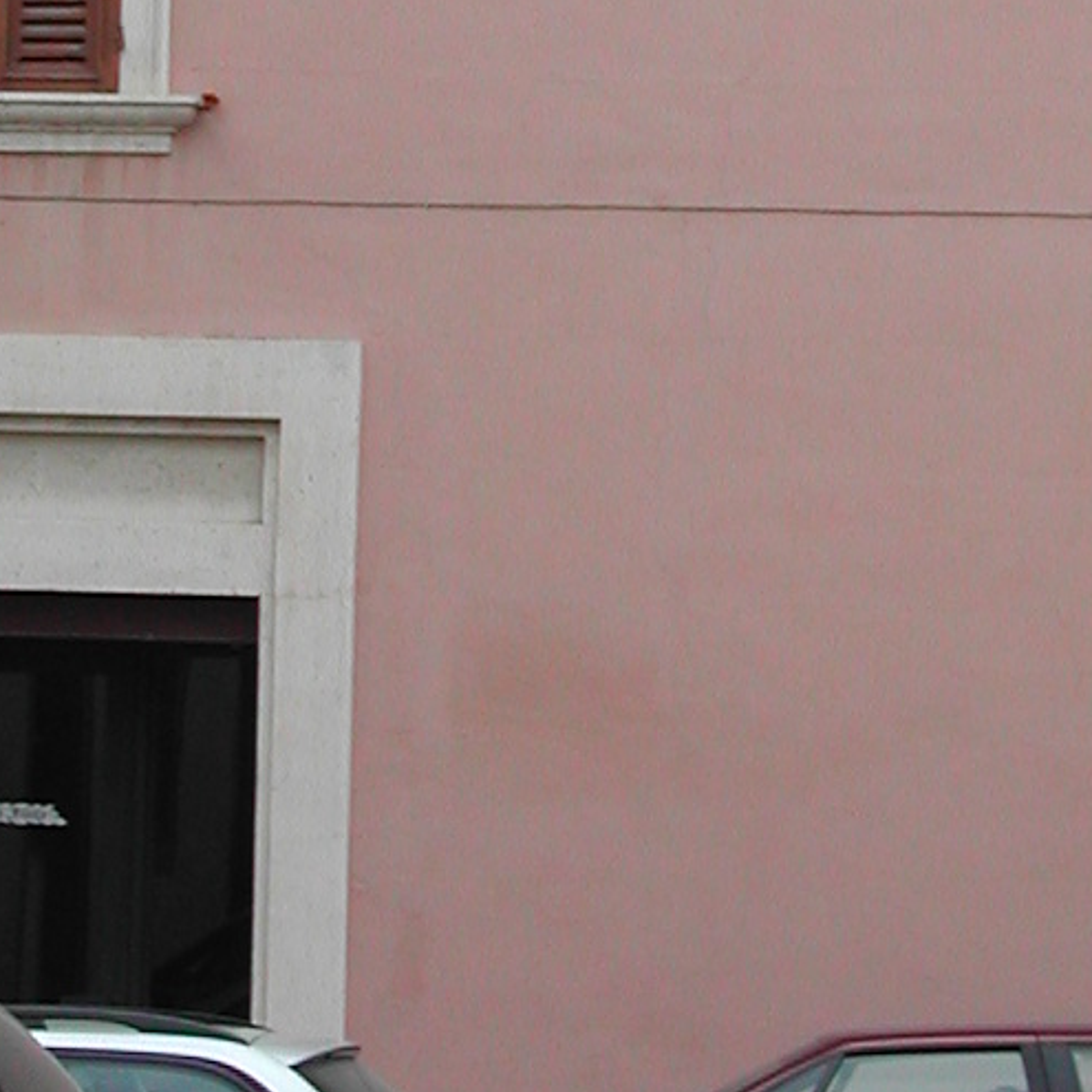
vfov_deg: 9.2
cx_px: 534
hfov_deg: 9.2
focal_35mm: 190
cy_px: 168
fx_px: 6781
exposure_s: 1/253
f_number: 3.2
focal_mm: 11.1
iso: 100
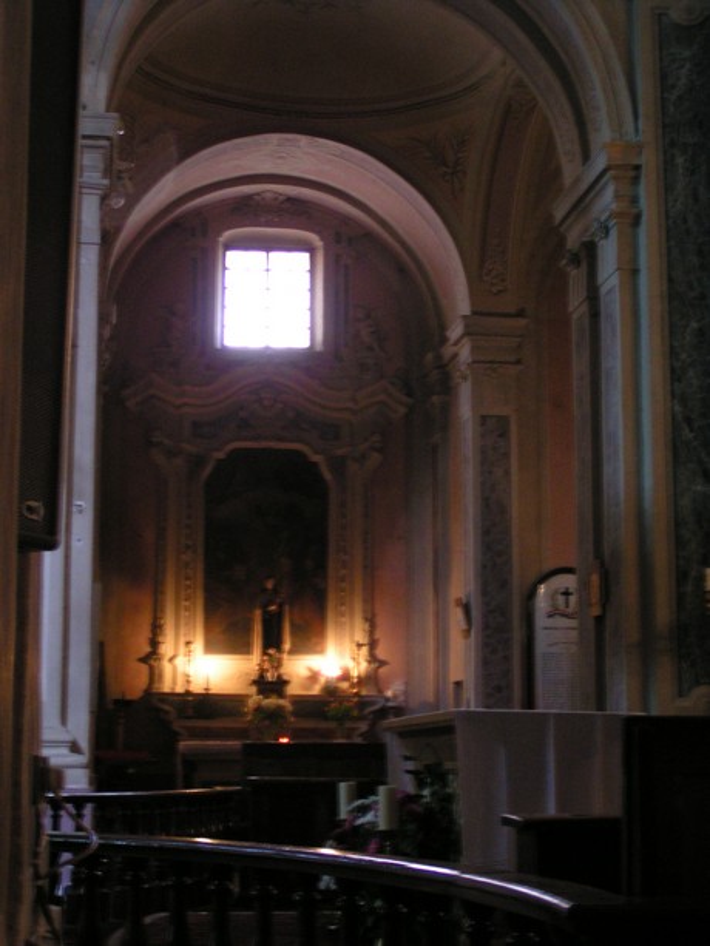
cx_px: 355
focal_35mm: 60
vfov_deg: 32.2
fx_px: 1640
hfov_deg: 24.4
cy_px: 473
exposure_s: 1/3
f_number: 3.2
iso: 200
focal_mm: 9.2
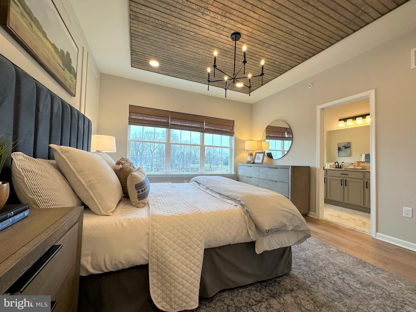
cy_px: 156
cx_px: 208
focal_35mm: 14
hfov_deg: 102.1
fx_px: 168
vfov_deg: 85.7
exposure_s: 1/120
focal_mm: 2.22
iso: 50
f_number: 2.2
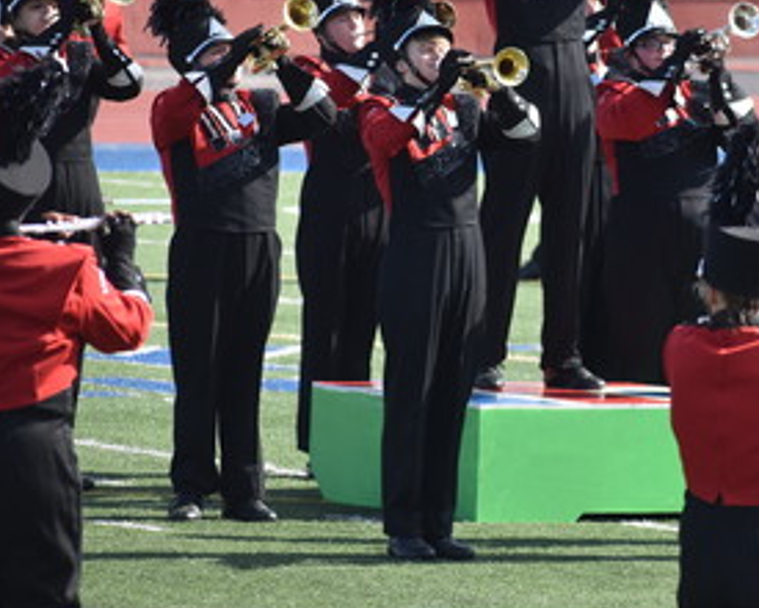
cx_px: 604
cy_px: 207
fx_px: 14130
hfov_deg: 3.1
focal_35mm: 629
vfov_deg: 2.5
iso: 400
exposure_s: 1/1000
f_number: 5.6
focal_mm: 220
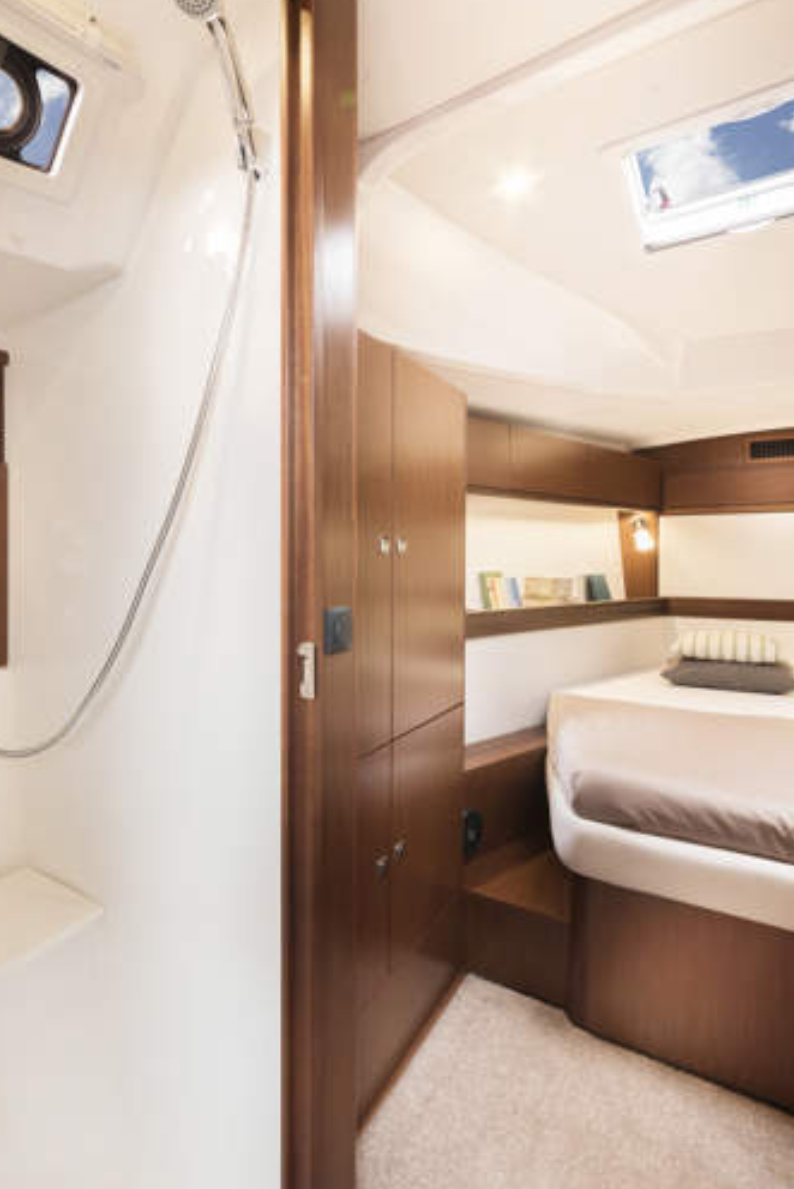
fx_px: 628
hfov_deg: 63.3
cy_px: 526
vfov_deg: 86.5
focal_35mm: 19
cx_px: 281
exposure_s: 1
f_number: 14
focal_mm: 13
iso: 100
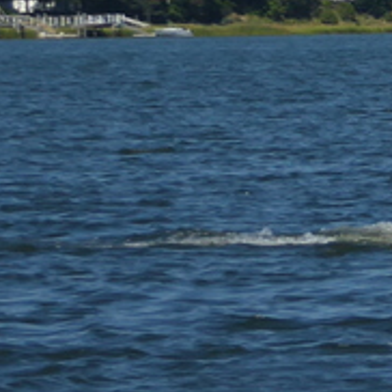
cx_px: 823
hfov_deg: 2.3
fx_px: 9583
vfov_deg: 2.3
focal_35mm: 748
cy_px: -39
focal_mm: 24.2
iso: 80
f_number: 5.3
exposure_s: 1/640
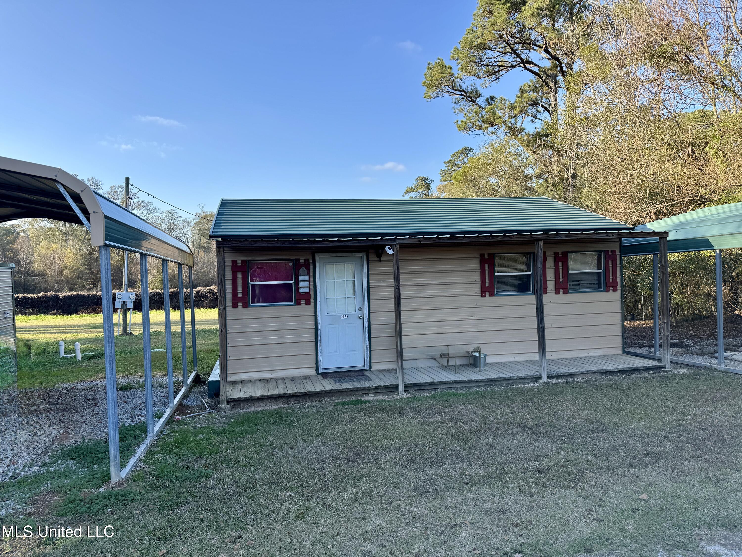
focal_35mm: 24
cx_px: 371
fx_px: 514
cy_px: 278
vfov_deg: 56.8
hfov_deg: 71.6
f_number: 1.78
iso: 80
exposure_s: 1/1456
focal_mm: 6.76
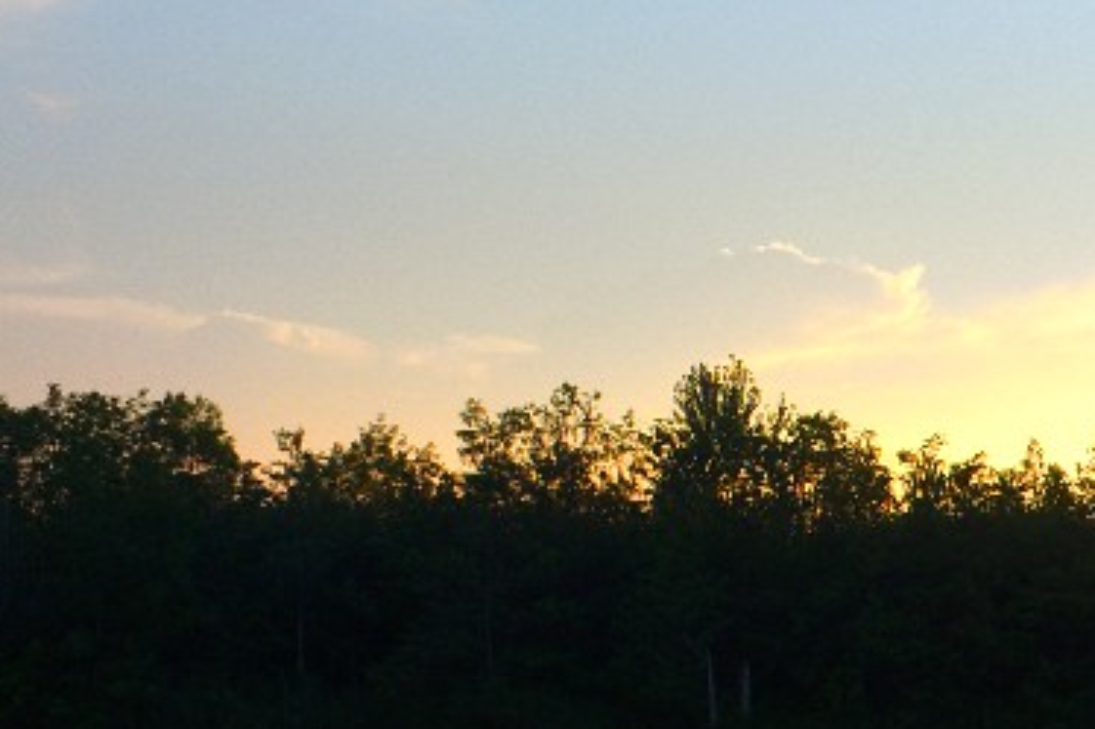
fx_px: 1733
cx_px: 1432
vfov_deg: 23.1
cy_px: 676
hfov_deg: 28.6
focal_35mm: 57
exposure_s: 1/320
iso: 100
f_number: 2.8
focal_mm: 3.61
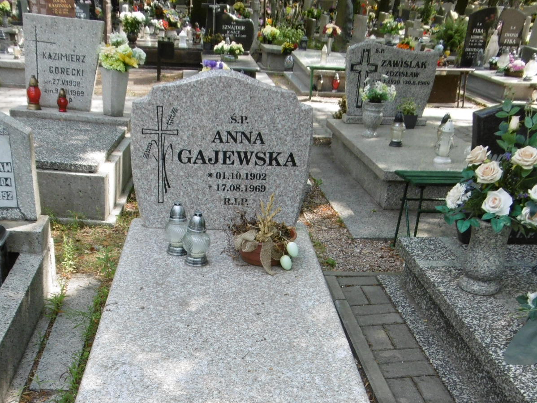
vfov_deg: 33.8
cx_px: 230
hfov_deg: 45.6
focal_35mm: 41
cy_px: 338
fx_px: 636
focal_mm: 4.3
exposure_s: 1/200
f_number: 3.1
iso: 100
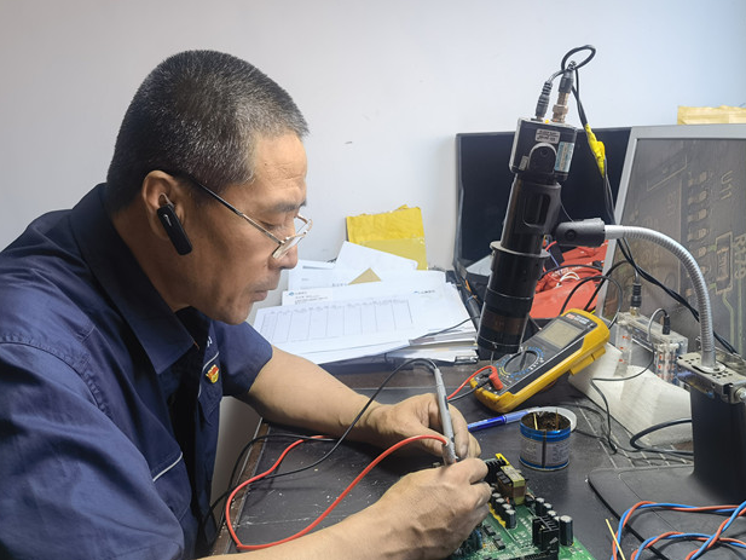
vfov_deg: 40.6
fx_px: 754
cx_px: 381
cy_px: 321
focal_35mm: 35
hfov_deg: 52.6
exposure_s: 1/101
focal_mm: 6.67
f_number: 1.9
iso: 50
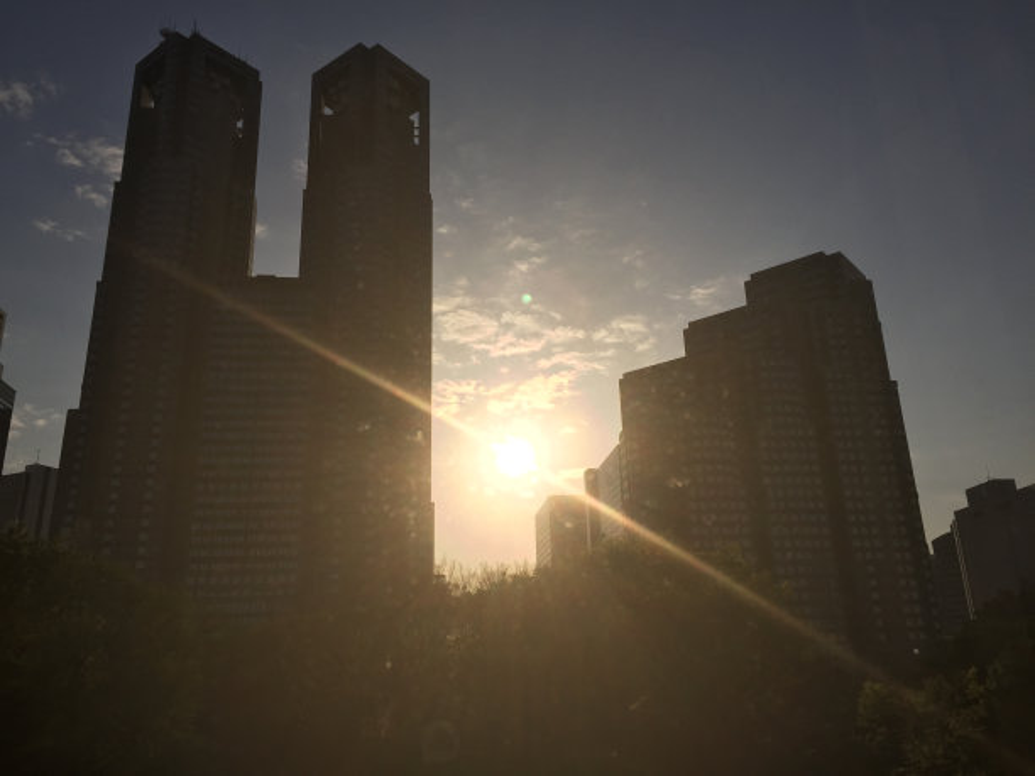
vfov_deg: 48.2
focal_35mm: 29
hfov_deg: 61.7
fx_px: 867
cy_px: 388
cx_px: 518
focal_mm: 4.15
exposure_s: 1/6623
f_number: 2.2
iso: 32
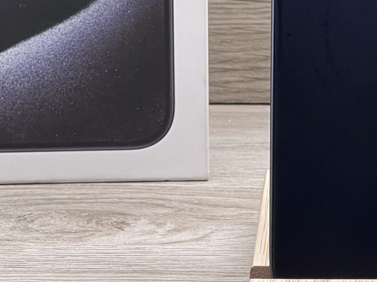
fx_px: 2667
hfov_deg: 8.1
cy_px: -17
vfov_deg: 6.0
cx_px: 347
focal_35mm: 245
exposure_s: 1/100
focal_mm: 9
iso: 100
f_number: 2.8
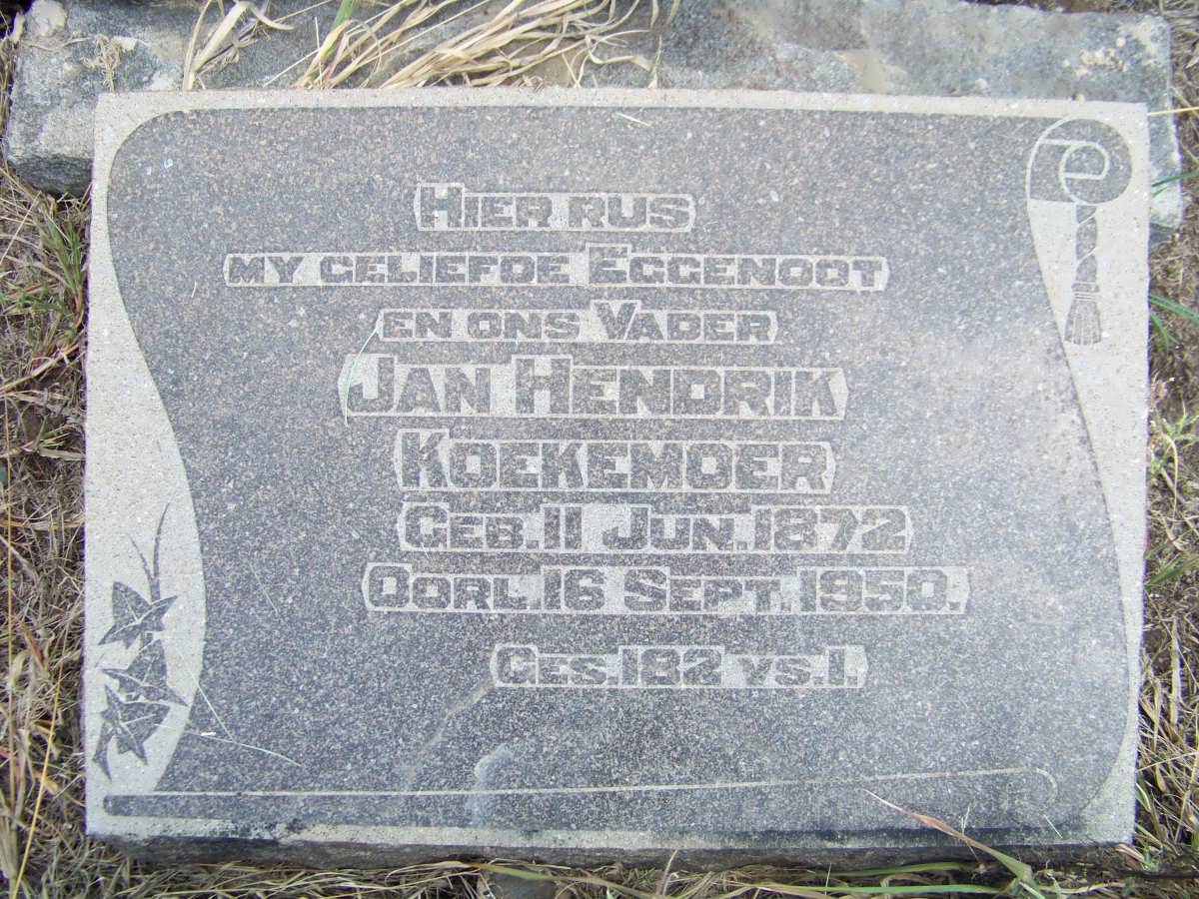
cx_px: 600
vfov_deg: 39.7
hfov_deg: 51.4
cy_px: 450
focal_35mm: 36
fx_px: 1247
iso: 64
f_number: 2.8
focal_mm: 5.85
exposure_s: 1/200
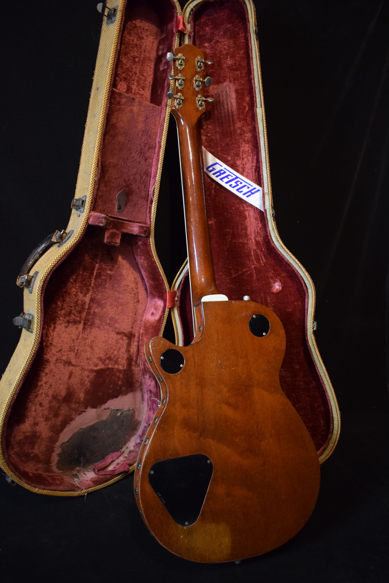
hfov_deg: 43.6
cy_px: 292
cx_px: 194
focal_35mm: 30
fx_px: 486
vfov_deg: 61.9
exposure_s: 1/60
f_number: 3.5
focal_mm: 20
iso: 2200
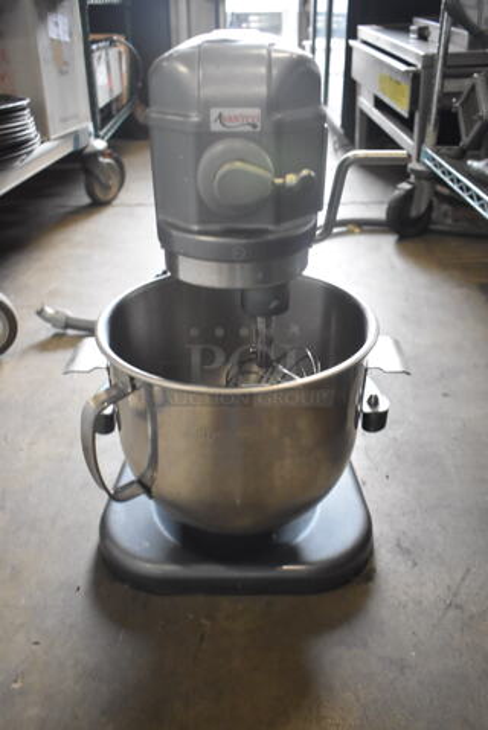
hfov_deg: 43.7
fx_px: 609
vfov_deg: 61.9
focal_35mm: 30
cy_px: 365
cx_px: 244
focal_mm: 20
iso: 3200
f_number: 3.8
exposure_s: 1/125
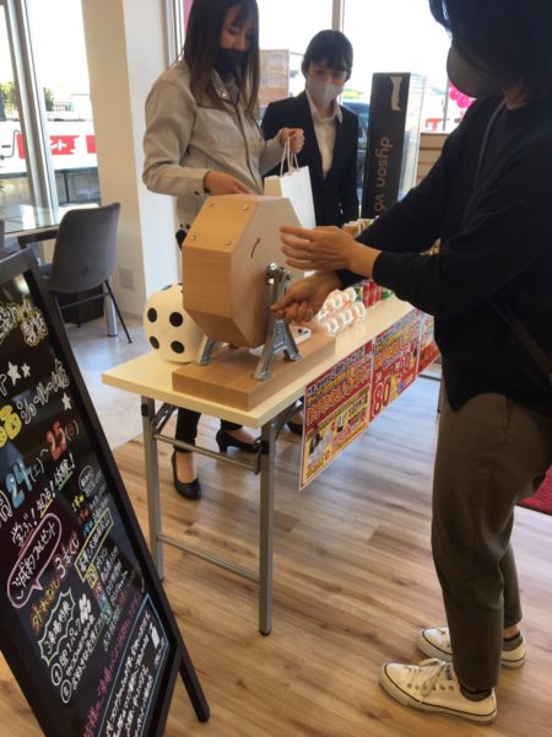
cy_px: 368
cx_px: 276
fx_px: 617
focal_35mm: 29
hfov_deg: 48.2
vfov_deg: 61.7
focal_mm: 4.15
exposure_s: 1/120
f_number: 2.2
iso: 32
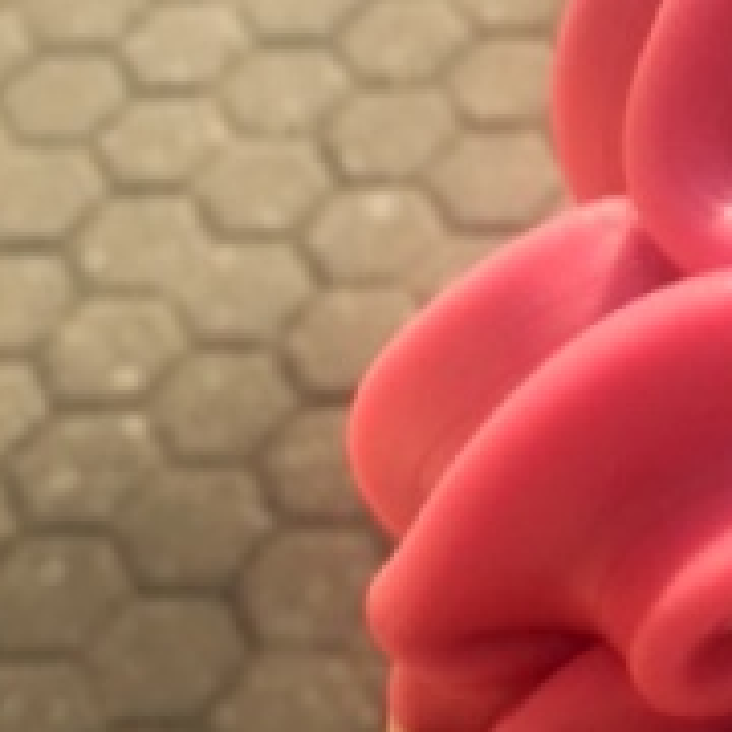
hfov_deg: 18.6
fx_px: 2177
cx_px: 724
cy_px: 390
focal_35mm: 91
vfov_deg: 19.1
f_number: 2.2
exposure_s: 1/1040
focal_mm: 4.15
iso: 25
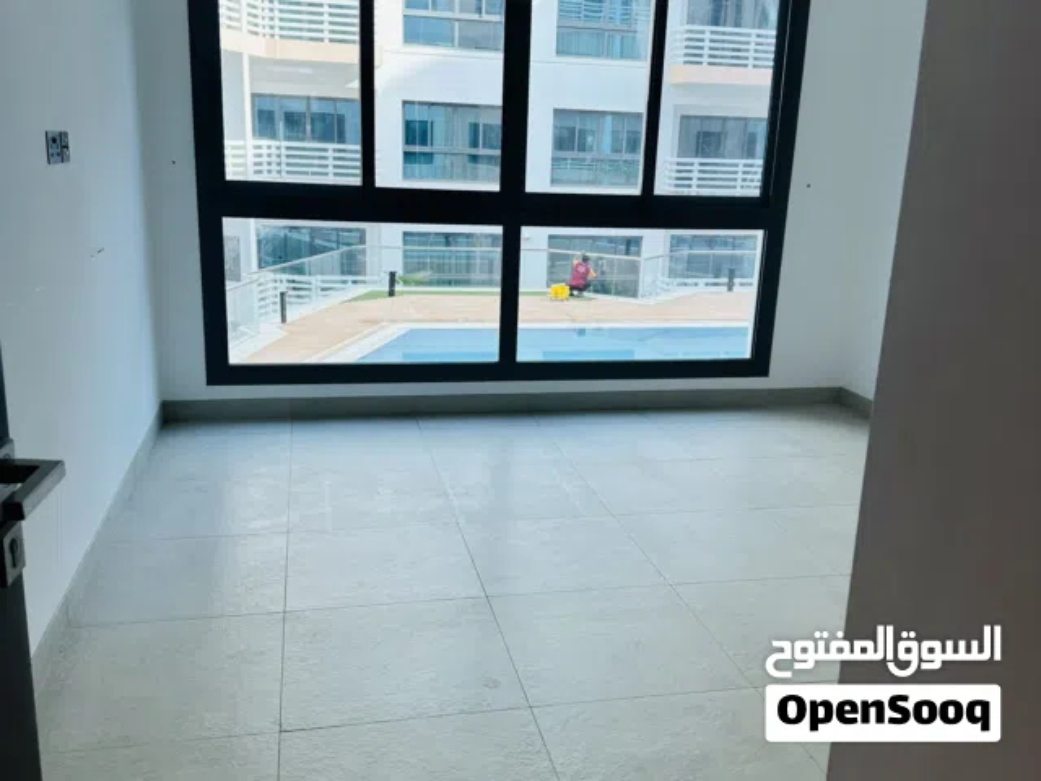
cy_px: 390
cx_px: 520
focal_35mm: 24
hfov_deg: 71.6
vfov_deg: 56.8
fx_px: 722
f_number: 1.78
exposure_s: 1/139
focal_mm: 6.86
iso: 64
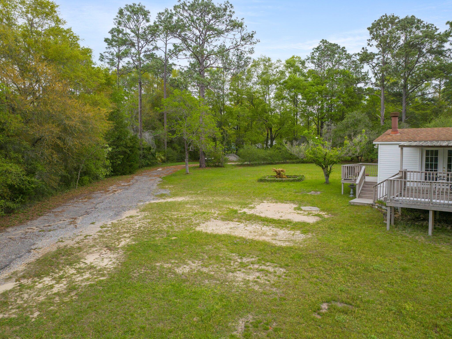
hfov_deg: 71.6
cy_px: 170
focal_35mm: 24
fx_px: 313
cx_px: 226
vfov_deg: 56.8
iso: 190
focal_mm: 12.29
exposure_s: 1/60
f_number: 2.8
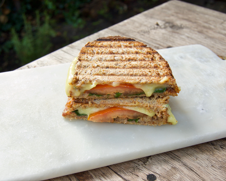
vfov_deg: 36.5
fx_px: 274
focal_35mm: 41
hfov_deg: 44.7
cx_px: 125
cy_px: 91
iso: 200
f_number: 8
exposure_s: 1/60
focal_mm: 24
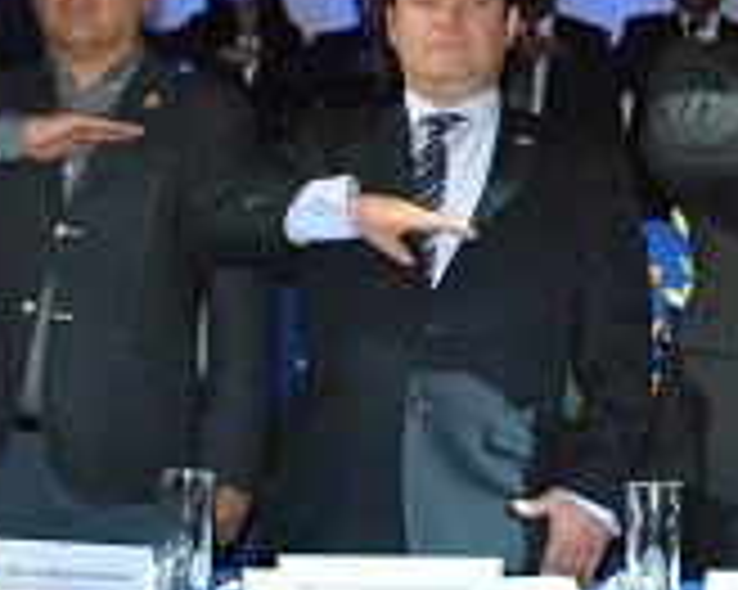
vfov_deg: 14.8
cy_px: 68
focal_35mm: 103
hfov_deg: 18.4
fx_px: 2248
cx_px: 621
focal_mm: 24
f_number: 4
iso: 1600
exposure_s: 1/200
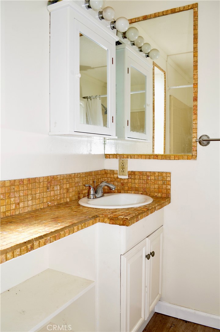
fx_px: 249
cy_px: 166
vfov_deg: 67.5
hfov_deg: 47.8
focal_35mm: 27
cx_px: 110
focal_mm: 18
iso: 200
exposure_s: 1/60
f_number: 6.3
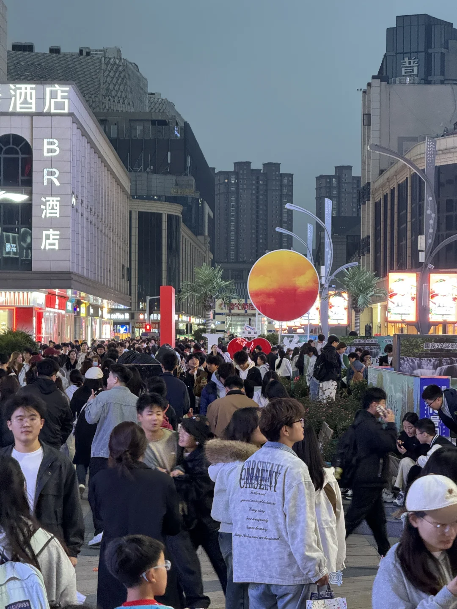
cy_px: 304
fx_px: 2112
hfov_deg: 12.3
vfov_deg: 16.4
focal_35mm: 120
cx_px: 228
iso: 640
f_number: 2.8
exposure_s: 1/60
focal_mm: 15.66
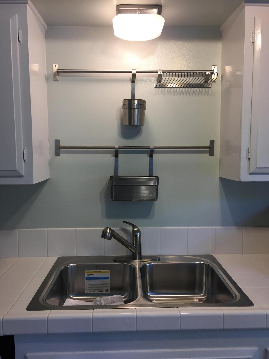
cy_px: 180
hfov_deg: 48.2
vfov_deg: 61.7
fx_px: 300
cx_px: 134
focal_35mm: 29
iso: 32
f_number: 2.2
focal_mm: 4.15
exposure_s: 1/30
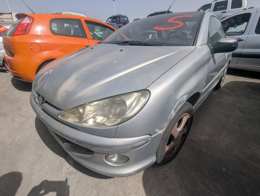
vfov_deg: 78.3
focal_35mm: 16
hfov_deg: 94.4
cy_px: 98
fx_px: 120
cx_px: 130
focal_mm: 2.35
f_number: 2.2
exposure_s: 1/6623
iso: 63
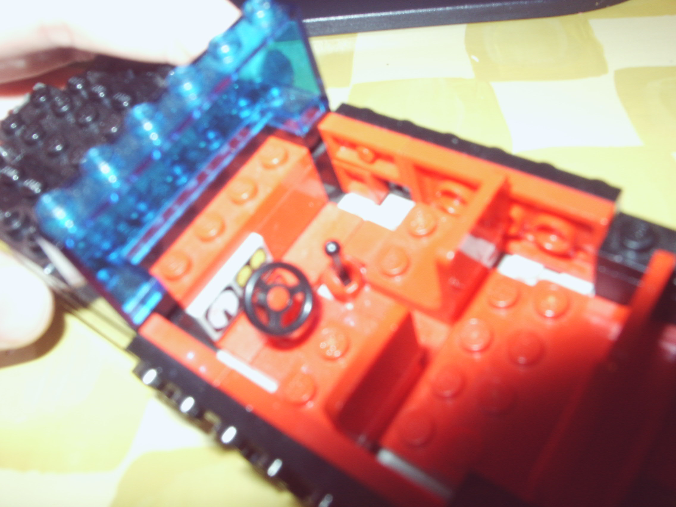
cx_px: 338
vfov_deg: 40.7
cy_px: 254
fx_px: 683
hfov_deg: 52.6
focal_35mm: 35
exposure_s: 1/45
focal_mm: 7.18
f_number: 6.7
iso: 200
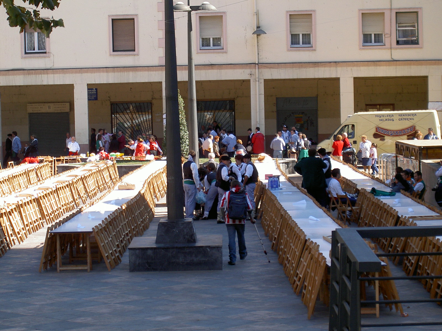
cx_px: 221
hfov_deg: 17.0
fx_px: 1481
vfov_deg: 12.8
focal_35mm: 116
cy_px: 166
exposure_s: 1/169
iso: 100
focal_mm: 24
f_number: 4.9
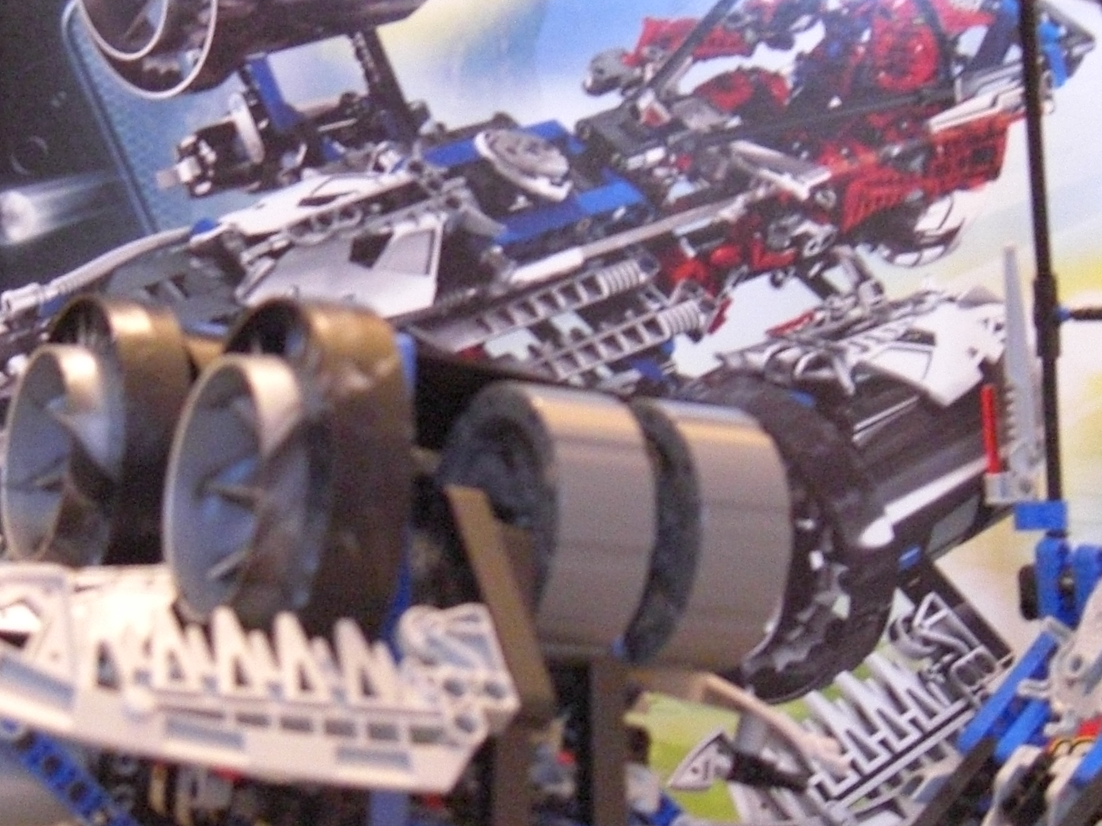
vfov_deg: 19.1
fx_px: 2451
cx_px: 376
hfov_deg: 25.2
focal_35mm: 77
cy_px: 504
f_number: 2.8
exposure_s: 1/10
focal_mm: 7.9
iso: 800
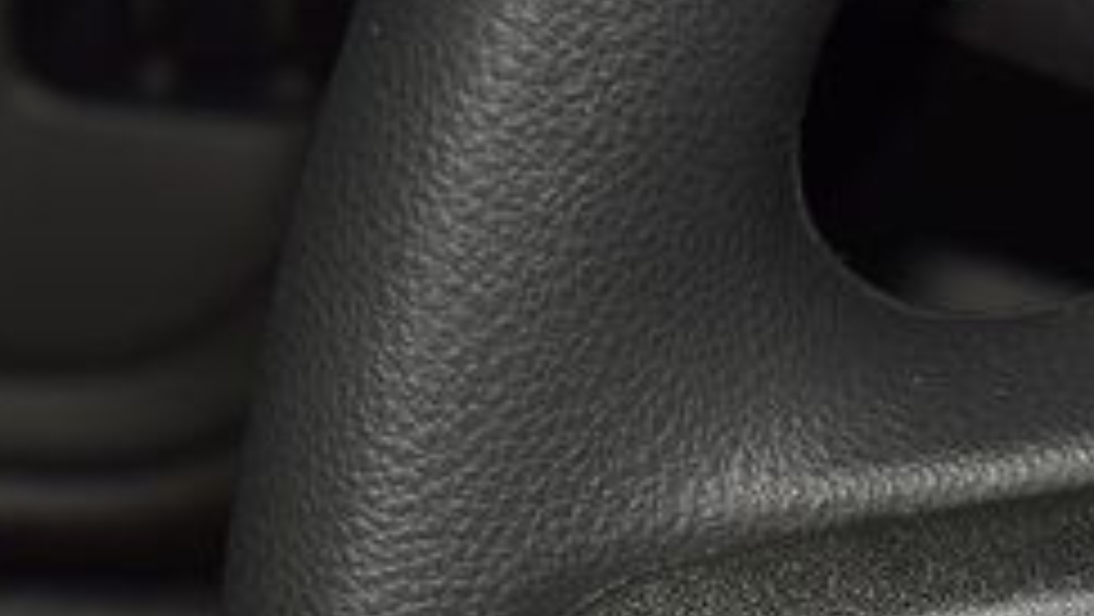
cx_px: 1238
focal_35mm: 290
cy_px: 933
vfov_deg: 4.2
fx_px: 8417
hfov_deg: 7.4
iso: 100
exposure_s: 1/125
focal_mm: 70
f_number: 8
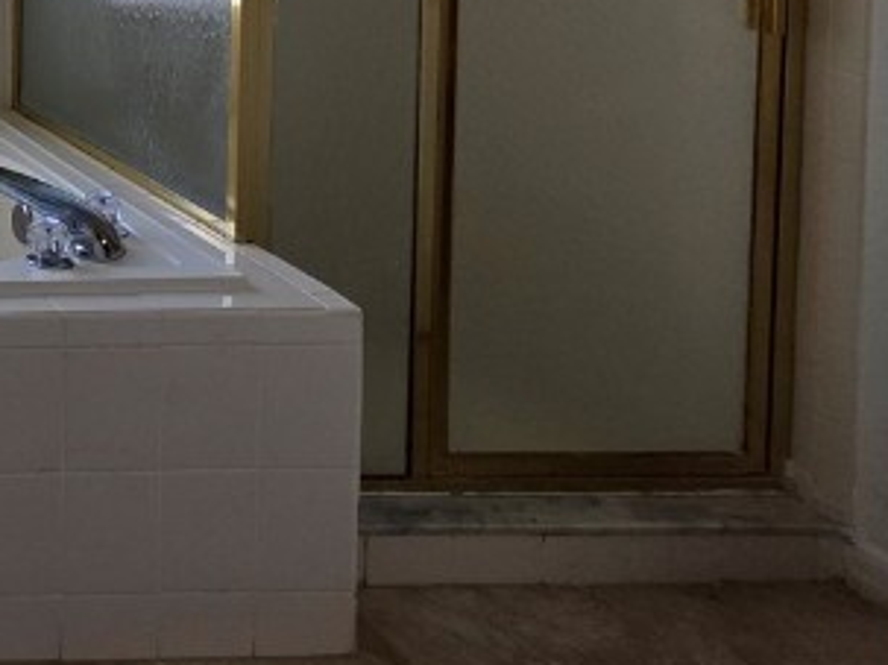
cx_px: -542
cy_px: -185
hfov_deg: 26.1
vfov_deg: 27.7
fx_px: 1128
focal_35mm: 44
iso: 40
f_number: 1.9
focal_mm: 2.2
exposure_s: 1/189
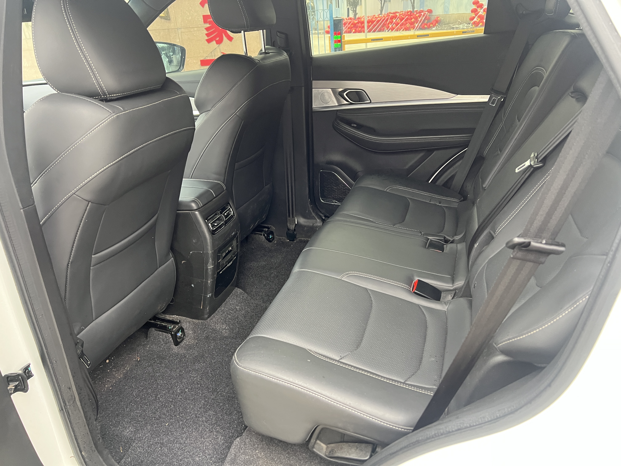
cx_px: 310
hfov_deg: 67.3
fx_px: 466
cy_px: 233
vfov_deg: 53.1
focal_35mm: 26
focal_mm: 5.7
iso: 320
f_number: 1.5
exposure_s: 1/60
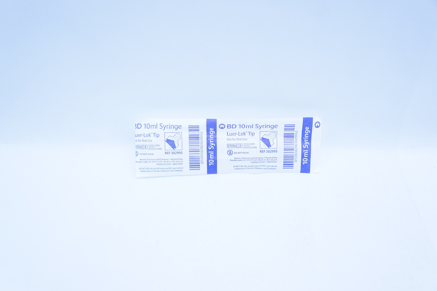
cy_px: 146
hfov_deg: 57.3
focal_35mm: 33
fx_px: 400
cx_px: 218
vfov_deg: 39.9
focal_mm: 22
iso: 800
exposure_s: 1/160
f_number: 5
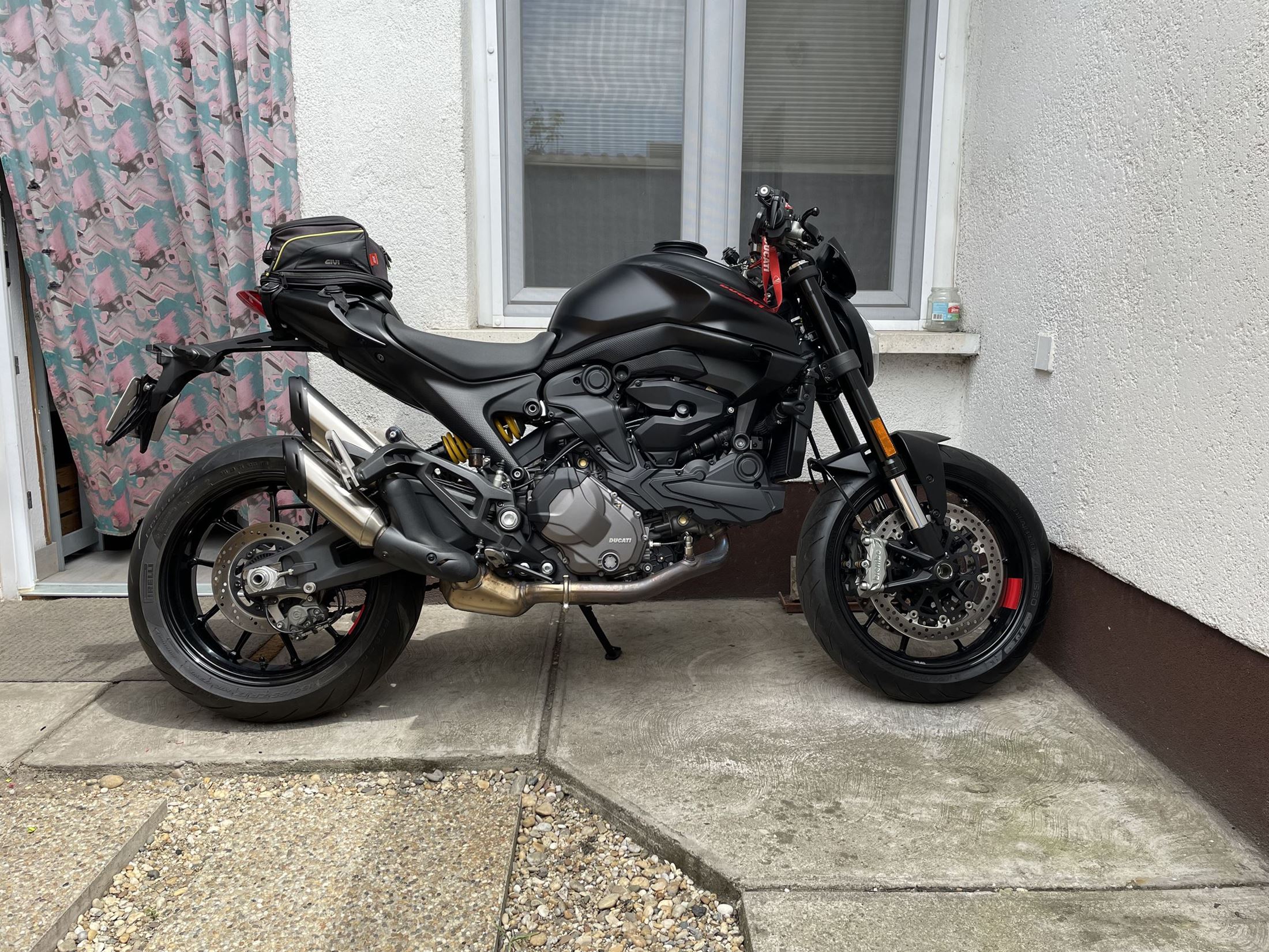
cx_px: 634
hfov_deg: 67.3
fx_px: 953
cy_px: 476
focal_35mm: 26
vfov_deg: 53.1
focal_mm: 4.2
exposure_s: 1/1182
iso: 32
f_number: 1.6
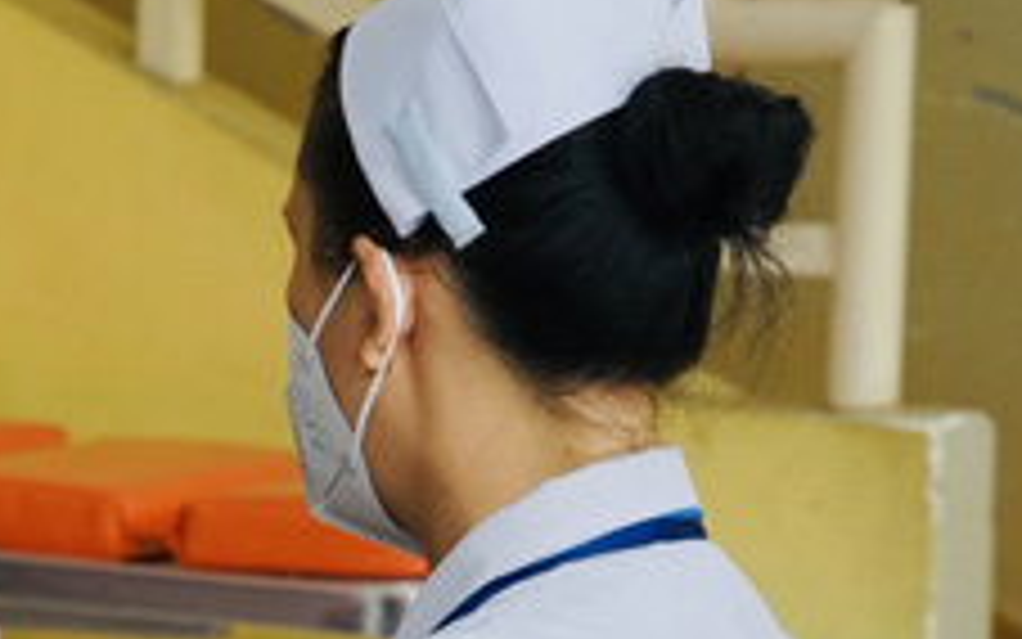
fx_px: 6575
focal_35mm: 236
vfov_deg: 5.5
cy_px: 819
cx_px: -252
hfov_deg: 8.8
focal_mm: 82
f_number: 5.6
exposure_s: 1/160
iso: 1250
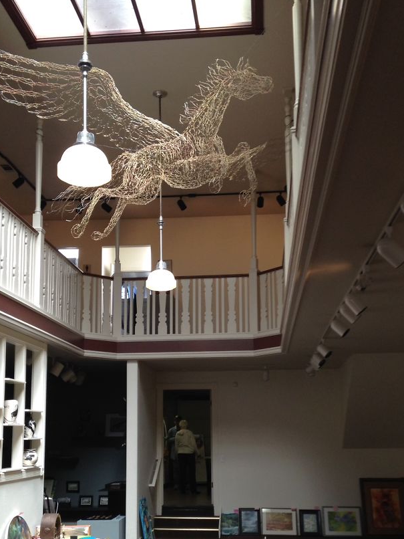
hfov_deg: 30.3
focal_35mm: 48
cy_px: 336
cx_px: 190
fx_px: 747
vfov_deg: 39.4
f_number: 2.4
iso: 64
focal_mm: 4.12
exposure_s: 1/120
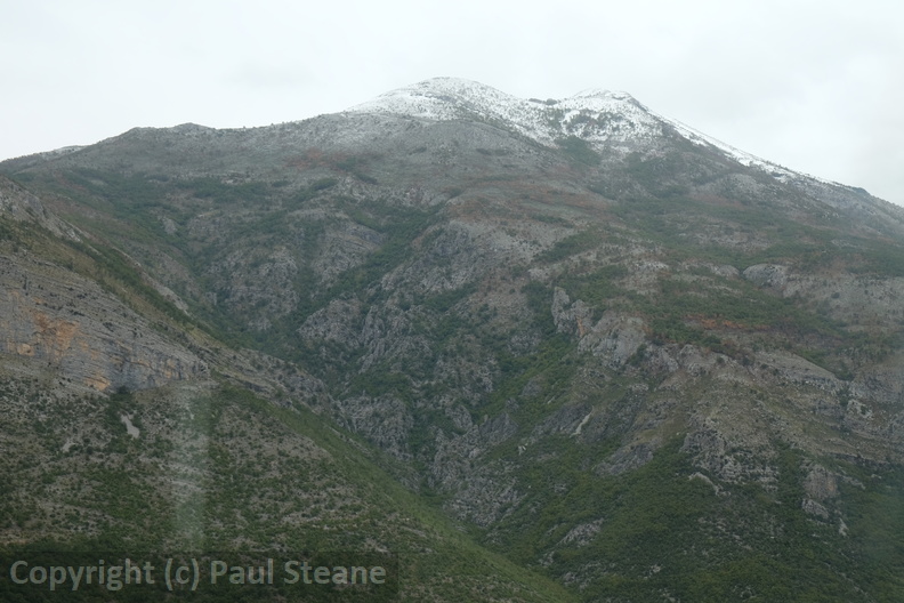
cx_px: 452
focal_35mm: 43
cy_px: 302
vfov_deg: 31.2
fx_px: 1080
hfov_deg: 45.4
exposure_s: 1/180
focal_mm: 28.9
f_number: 5.6
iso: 200
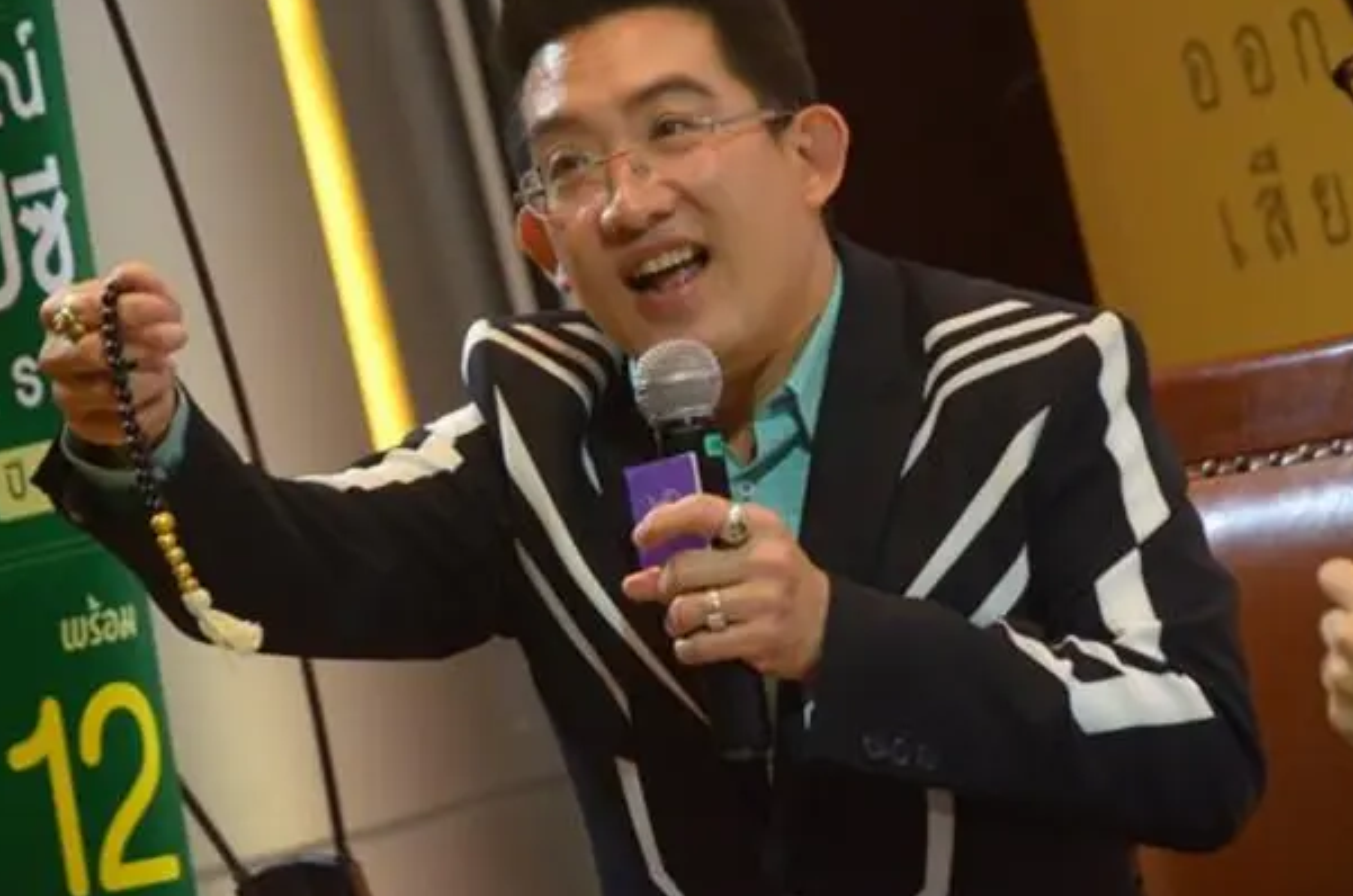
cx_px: 626
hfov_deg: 7.9
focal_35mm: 263
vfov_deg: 5.2
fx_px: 9850
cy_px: 344
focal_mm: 135
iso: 1600
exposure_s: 1/100
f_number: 5.6
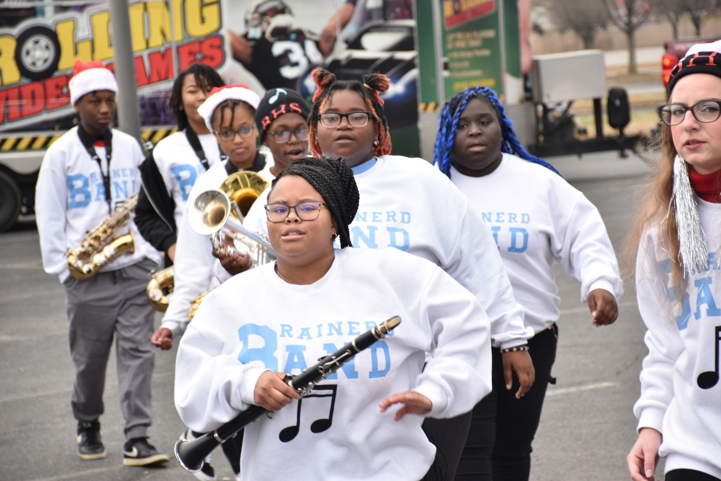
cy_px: 240
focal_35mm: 158
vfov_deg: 8.7
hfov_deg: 13.0
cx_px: 360
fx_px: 3154
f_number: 5.6
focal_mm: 105
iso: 250
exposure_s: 1/250
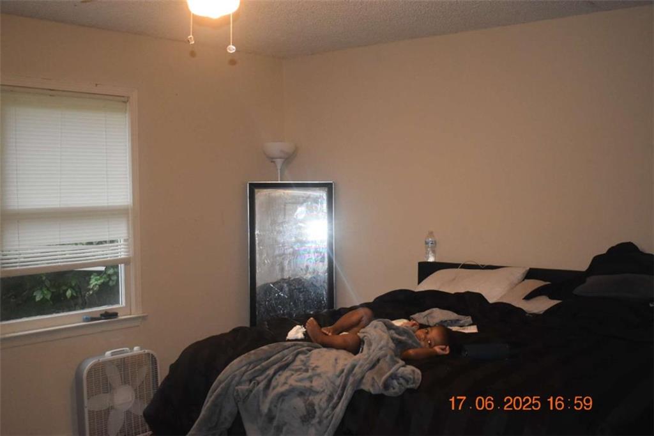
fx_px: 735
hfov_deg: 47.9
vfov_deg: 33.0
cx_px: 327
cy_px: 218
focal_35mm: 40
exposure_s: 1/60
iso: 1600
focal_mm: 27
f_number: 4
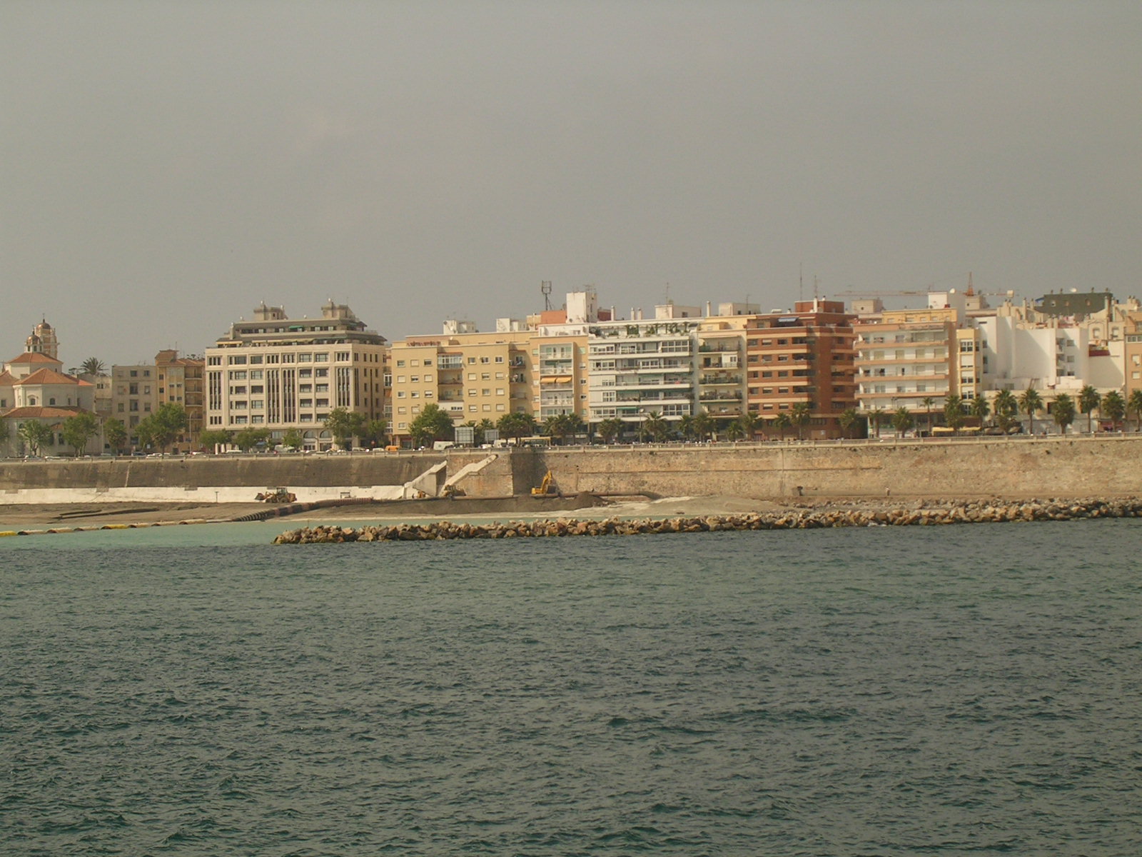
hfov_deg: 17.9
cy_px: 428
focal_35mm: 110
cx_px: 571
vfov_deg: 13.5
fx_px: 3629
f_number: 4.8
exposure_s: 1/656
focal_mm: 16.7
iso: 50
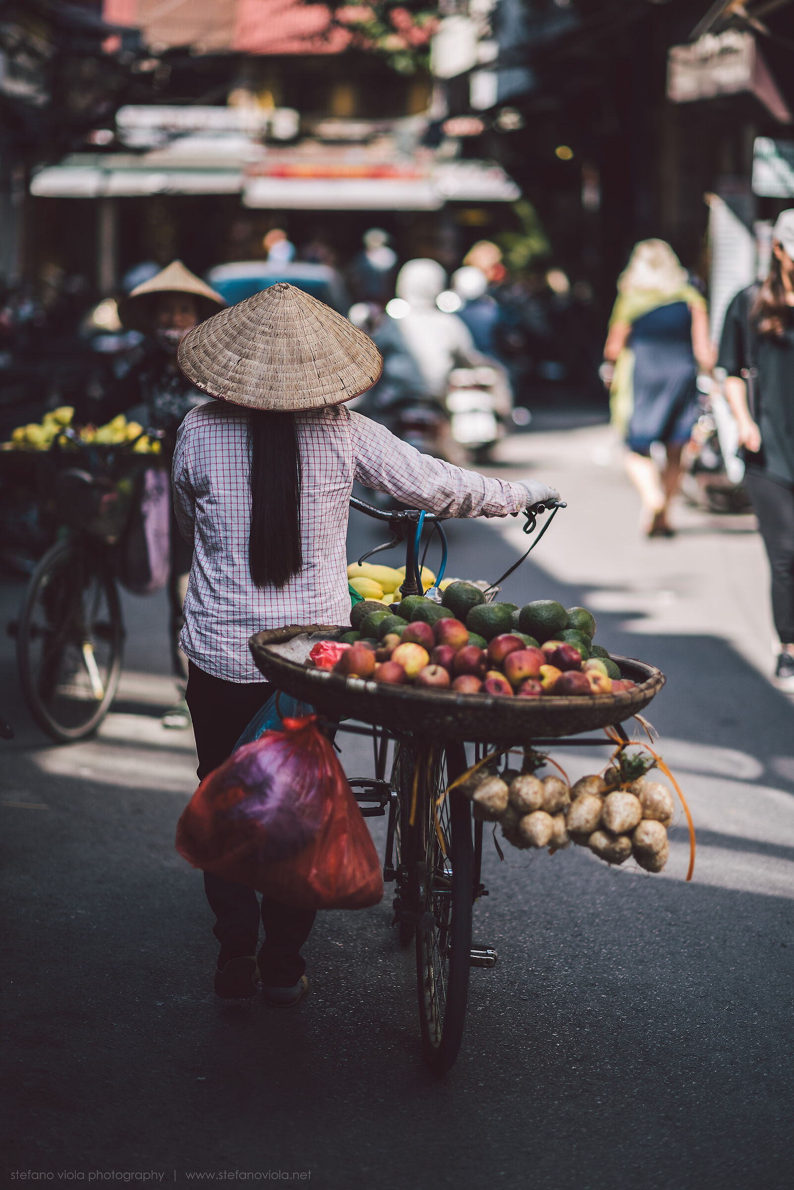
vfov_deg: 23.9
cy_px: 595
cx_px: 397
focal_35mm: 85
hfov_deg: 16.1
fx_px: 2809
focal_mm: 85
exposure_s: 1/1250
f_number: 1.4
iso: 200
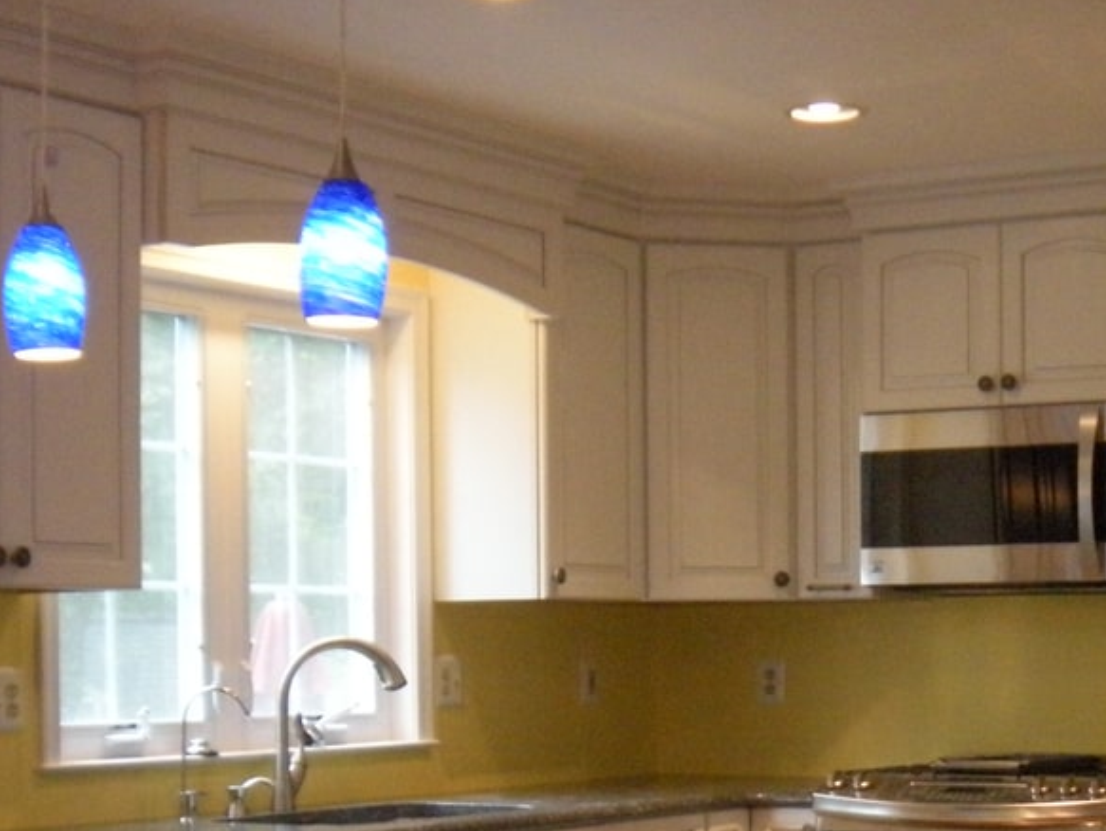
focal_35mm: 80
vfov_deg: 18.1
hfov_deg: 24.4
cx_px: 655
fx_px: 2558
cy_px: 763
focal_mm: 5.9
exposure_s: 1/47.8
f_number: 3.8
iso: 400
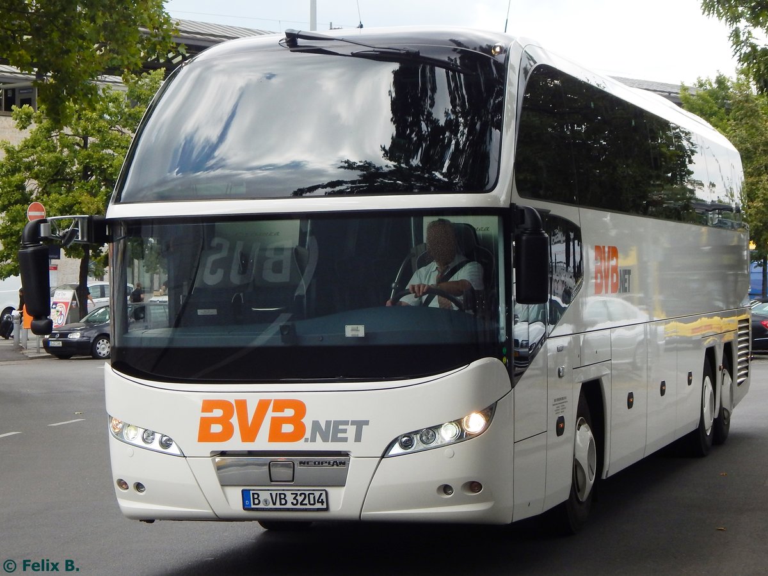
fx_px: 1664
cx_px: 384
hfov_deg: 26.0
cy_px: 288
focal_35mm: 75
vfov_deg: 19.6
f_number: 4.2
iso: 125
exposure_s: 1/400
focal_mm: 13.5
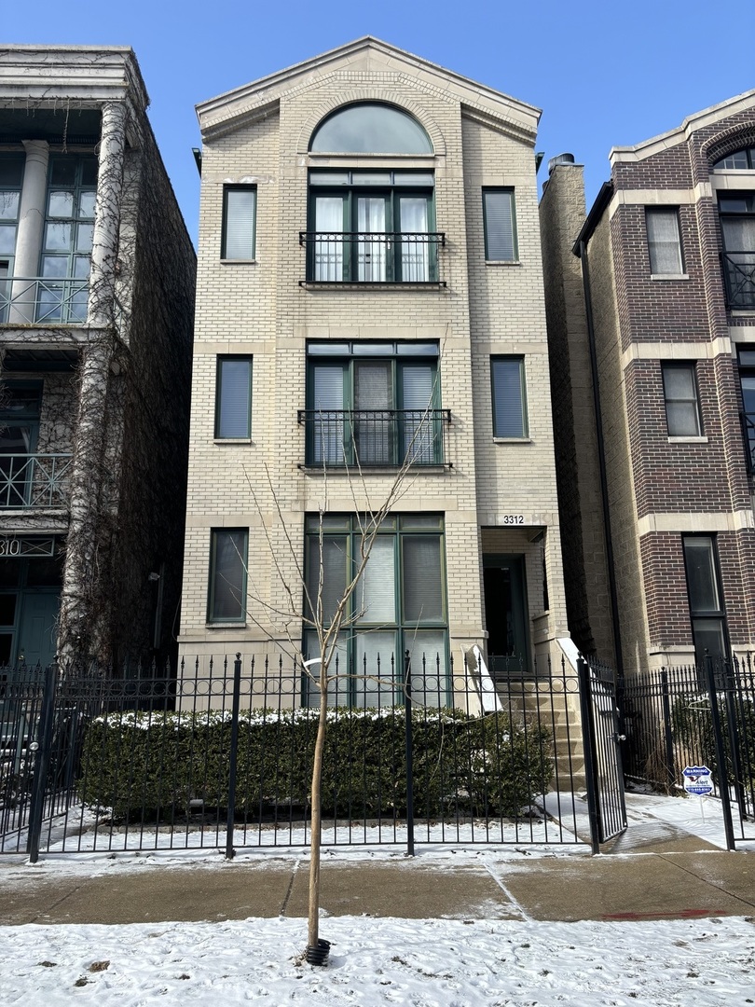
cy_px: 504
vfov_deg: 67.3
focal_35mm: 26
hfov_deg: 53.1
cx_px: 378
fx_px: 756
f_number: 1.6
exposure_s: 1/2062
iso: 50
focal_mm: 5.96
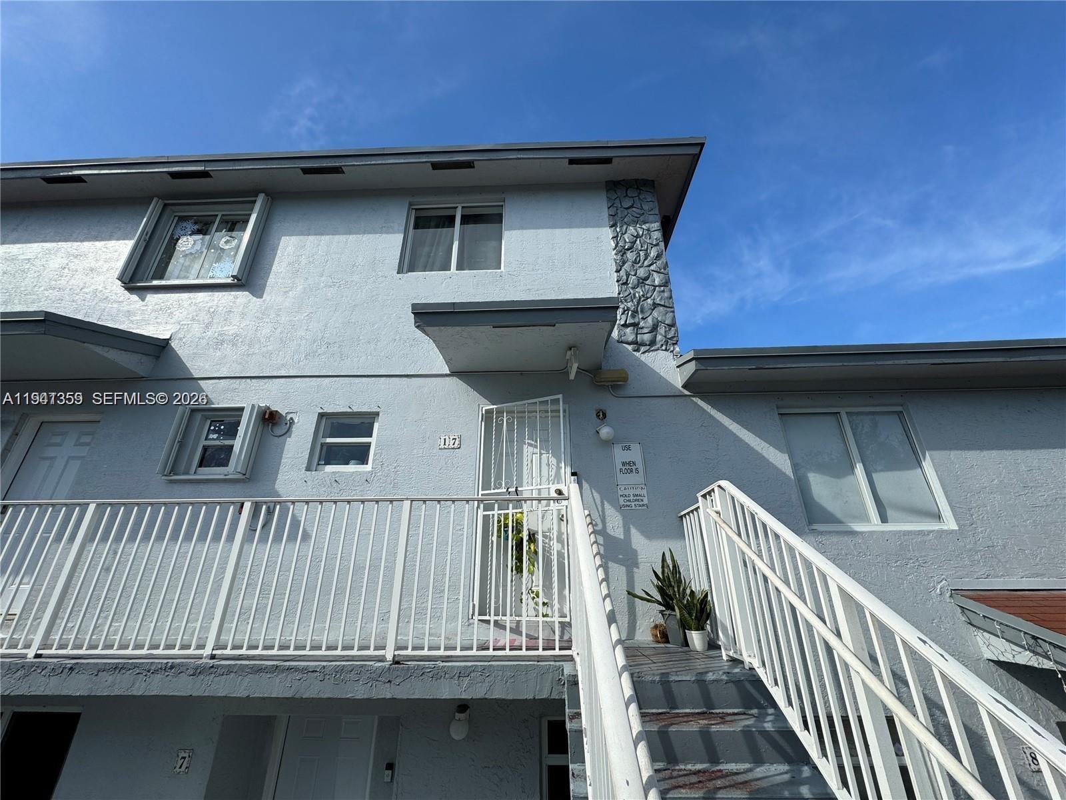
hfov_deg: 102.1
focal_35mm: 14
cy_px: 400
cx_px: 533
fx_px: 431
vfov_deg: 85.7
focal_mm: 2.22
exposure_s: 1/2208
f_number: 2.2
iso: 50
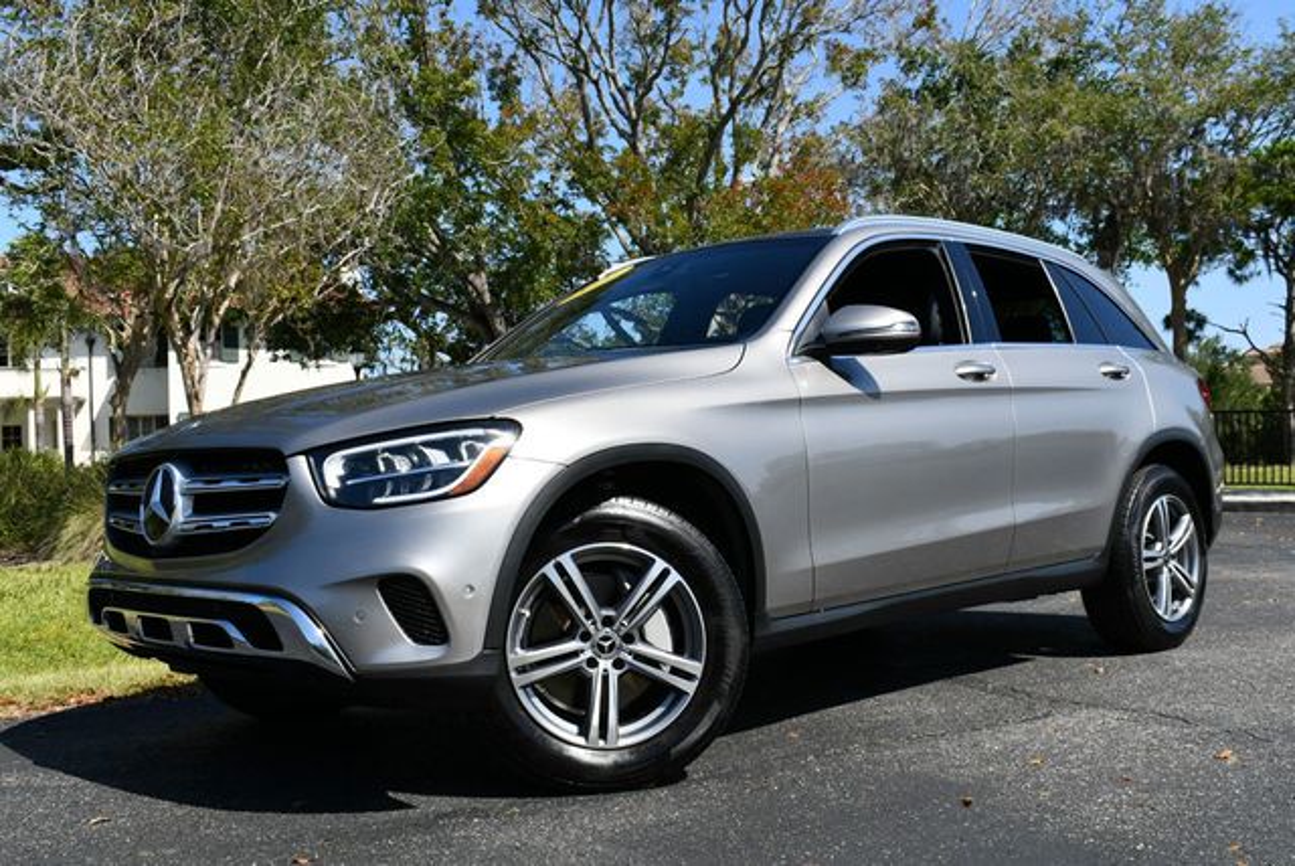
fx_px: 1440
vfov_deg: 33.5
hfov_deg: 48.4
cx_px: 648
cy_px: 433
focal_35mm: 40
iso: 100
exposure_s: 1/320
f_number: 9
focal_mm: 20
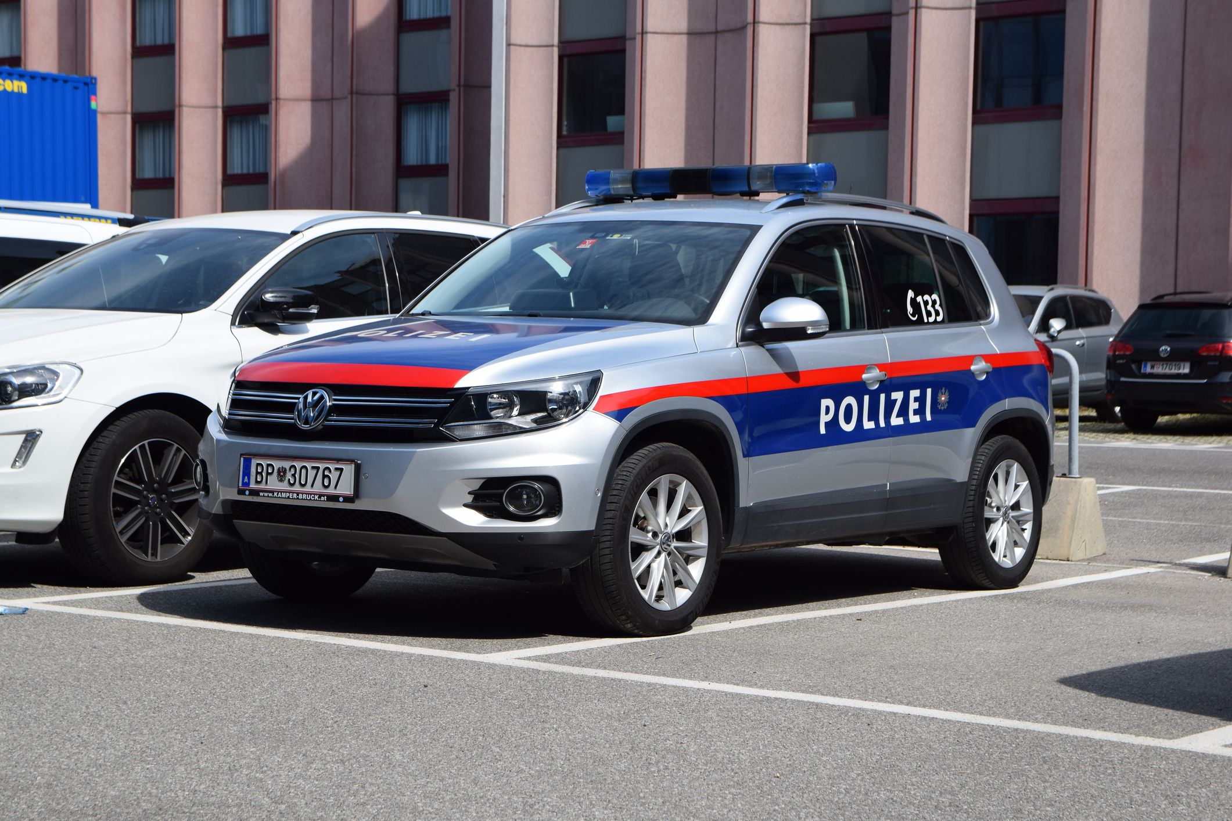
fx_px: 2258
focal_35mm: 66
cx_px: 616
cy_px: 410
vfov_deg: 20.6
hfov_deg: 30.5
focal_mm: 44
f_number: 7.1
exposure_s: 1/640
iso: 250
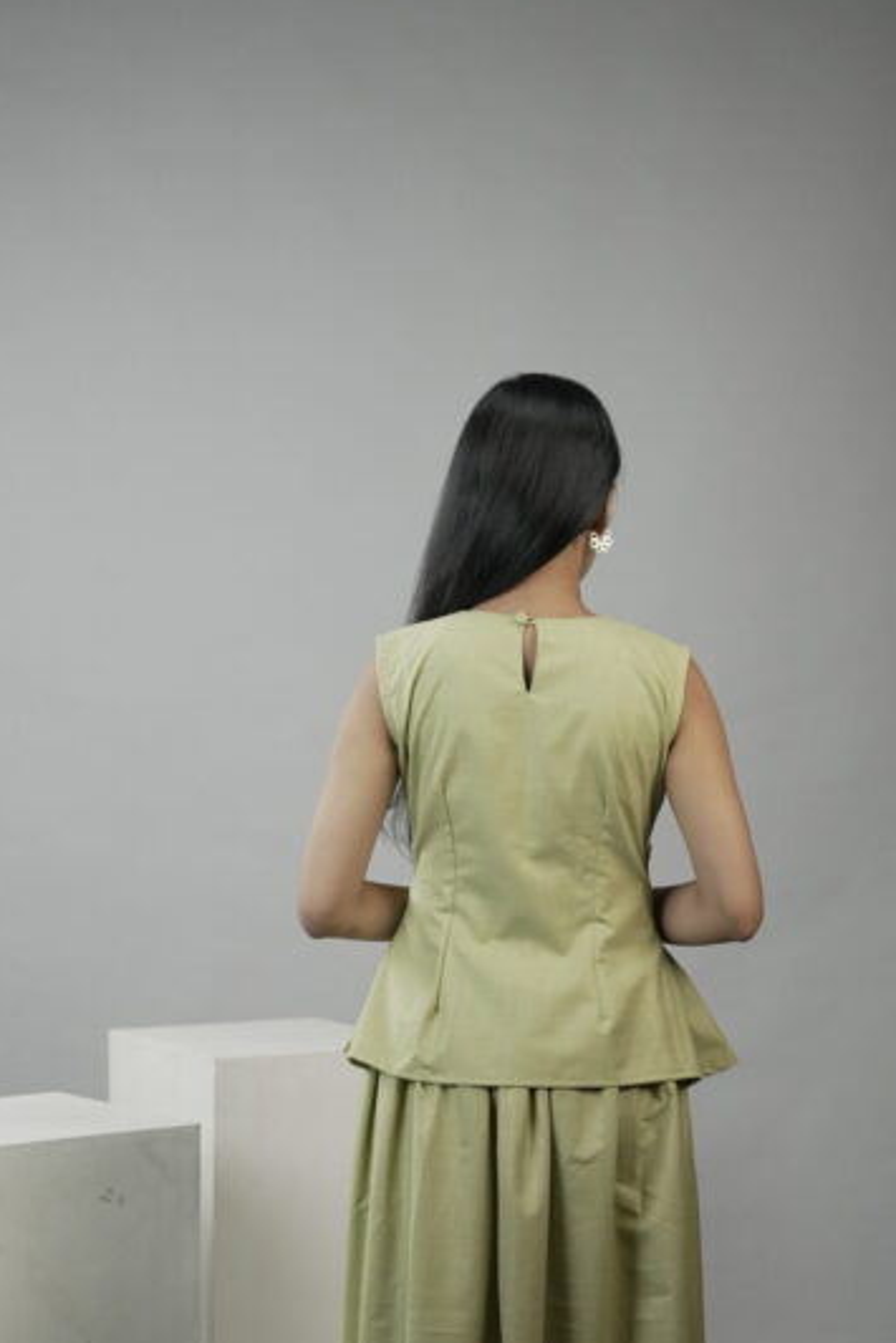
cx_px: 464
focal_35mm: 88
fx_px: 3283
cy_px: 962
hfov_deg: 15.5
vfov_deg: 22.9
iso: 1000
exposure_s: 1/800
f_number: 2
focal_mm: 35
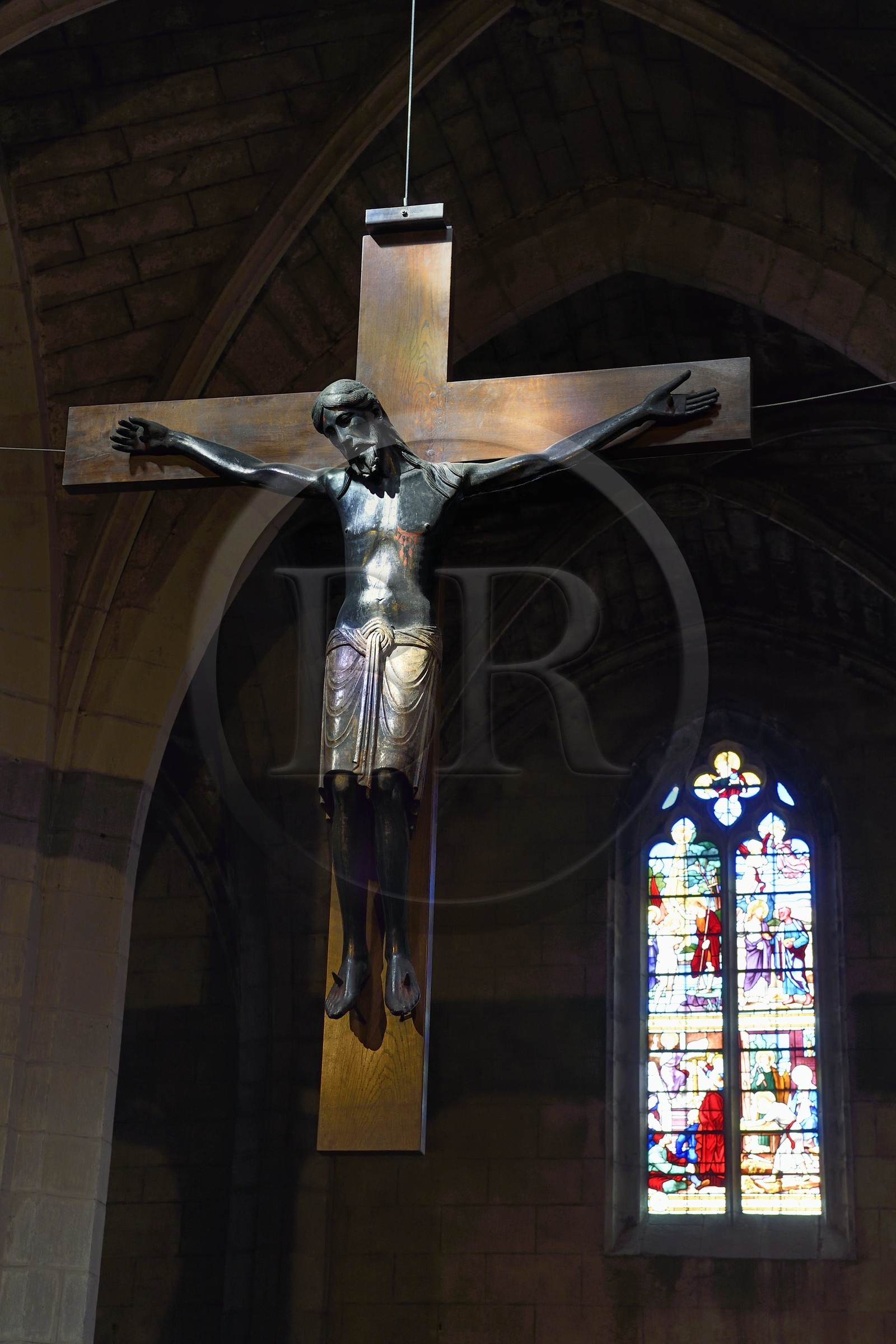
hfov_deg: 21.9
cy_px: 672
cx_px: 448
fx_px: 2314
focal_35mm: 62
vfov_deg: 32.4
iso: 800
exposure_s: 1/40
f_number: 7.1
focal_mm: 62
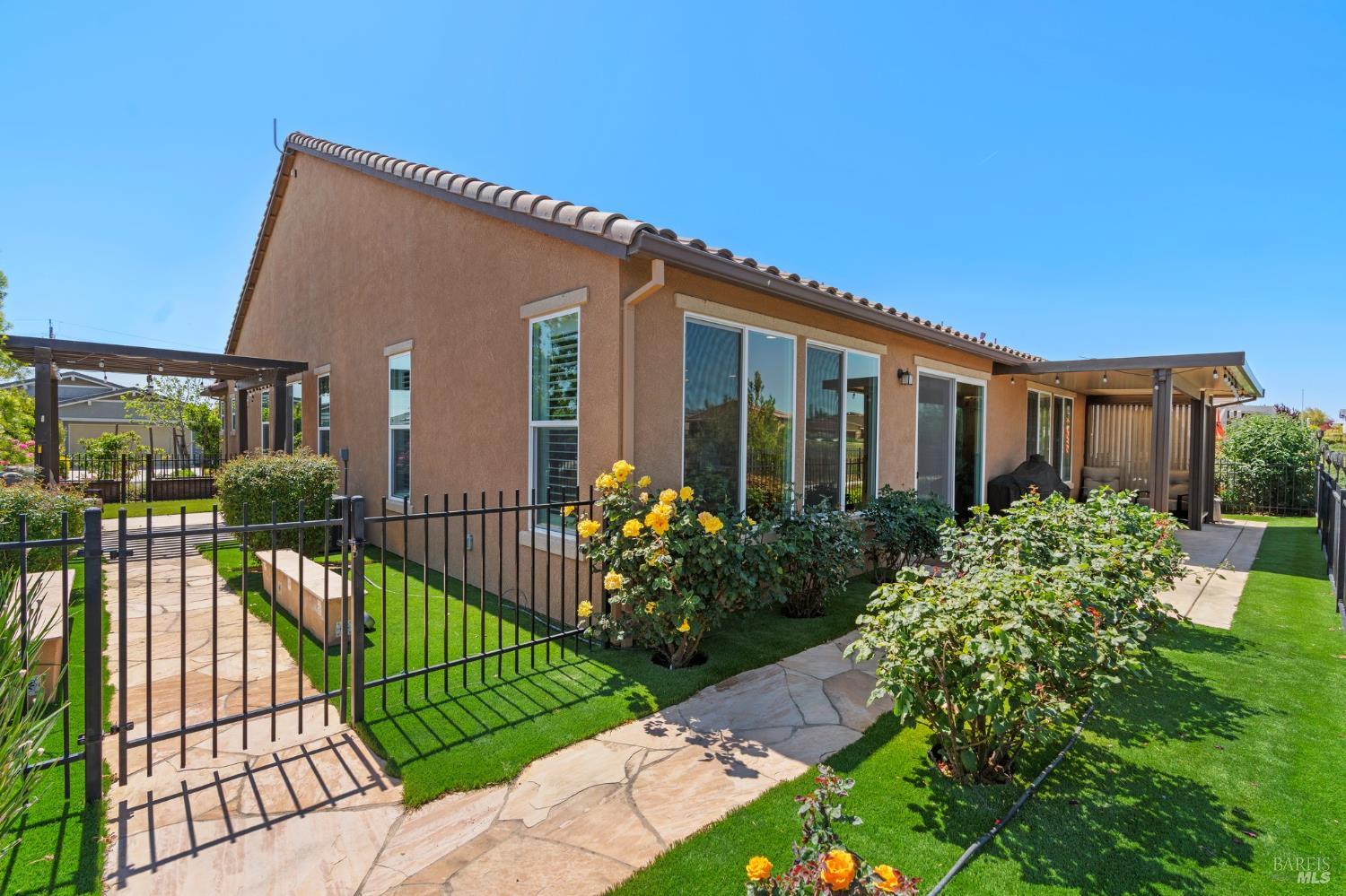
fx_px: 598
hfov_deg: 96.8
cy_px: 448
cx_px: 673
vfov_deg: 73.7
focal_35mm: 16
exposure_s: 1/160
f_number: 8
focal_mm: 16
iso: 100
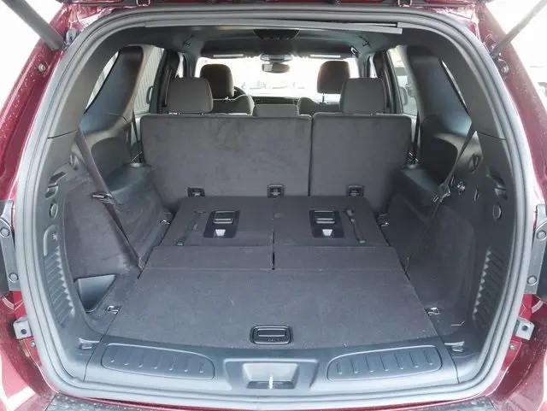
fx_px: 474
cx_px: 274
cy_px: 206
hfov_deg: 59.9
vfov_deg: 46.9
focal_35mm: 30
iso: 3200
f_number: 5
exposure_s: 1/60
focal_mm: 15
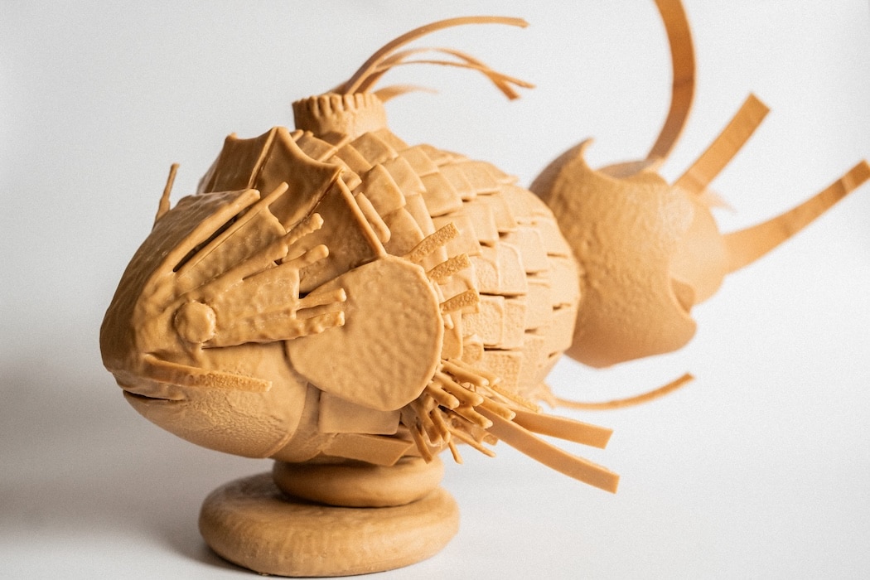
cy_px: 290
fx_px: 846
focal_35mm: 35
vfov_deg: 37.9
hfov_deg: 54.4
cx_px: 435
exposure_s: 1/200
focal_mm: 35
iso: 1600
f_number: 4
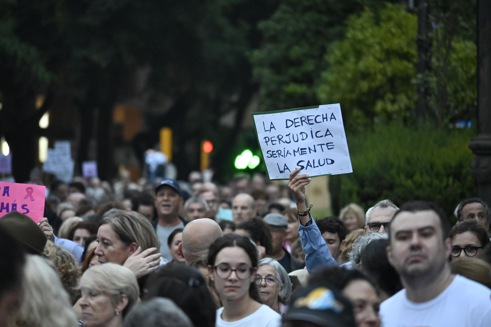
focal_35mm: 388
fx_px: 5290
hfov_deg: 5.3
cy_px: 166
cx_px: 237
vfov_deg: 3.5
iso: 5000
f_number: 6.3
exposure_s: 1/125
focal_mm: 250
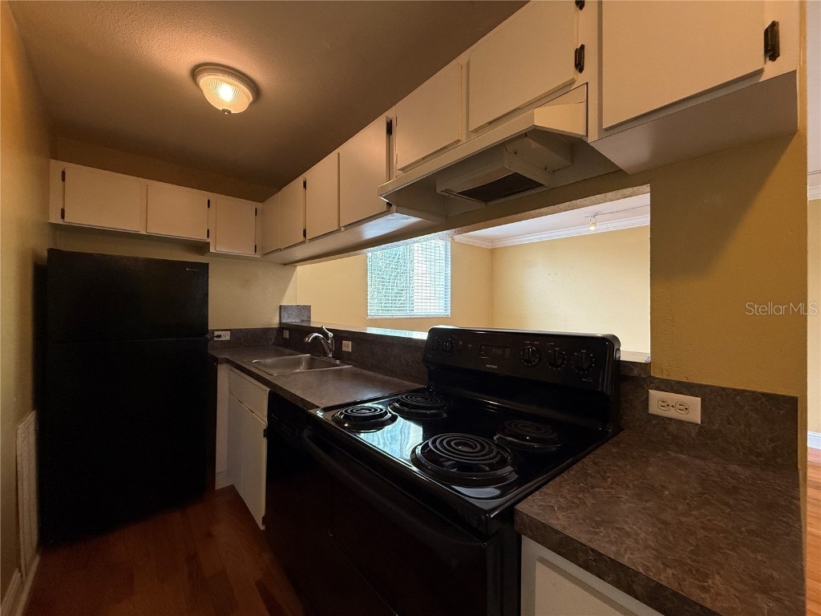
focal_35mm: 14
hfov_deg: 102.1
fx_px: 332
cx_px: 410
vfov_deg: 85.7
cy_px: 308
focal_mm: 2.22
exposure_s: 1/120
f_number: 2.2
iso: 200
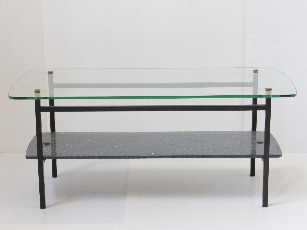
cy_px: 115
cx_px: 154
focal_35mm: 85
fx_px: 754
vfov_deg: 17.4
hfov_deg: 23.0
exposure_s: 1/60
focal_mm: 14.2
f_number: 5.1
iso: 320
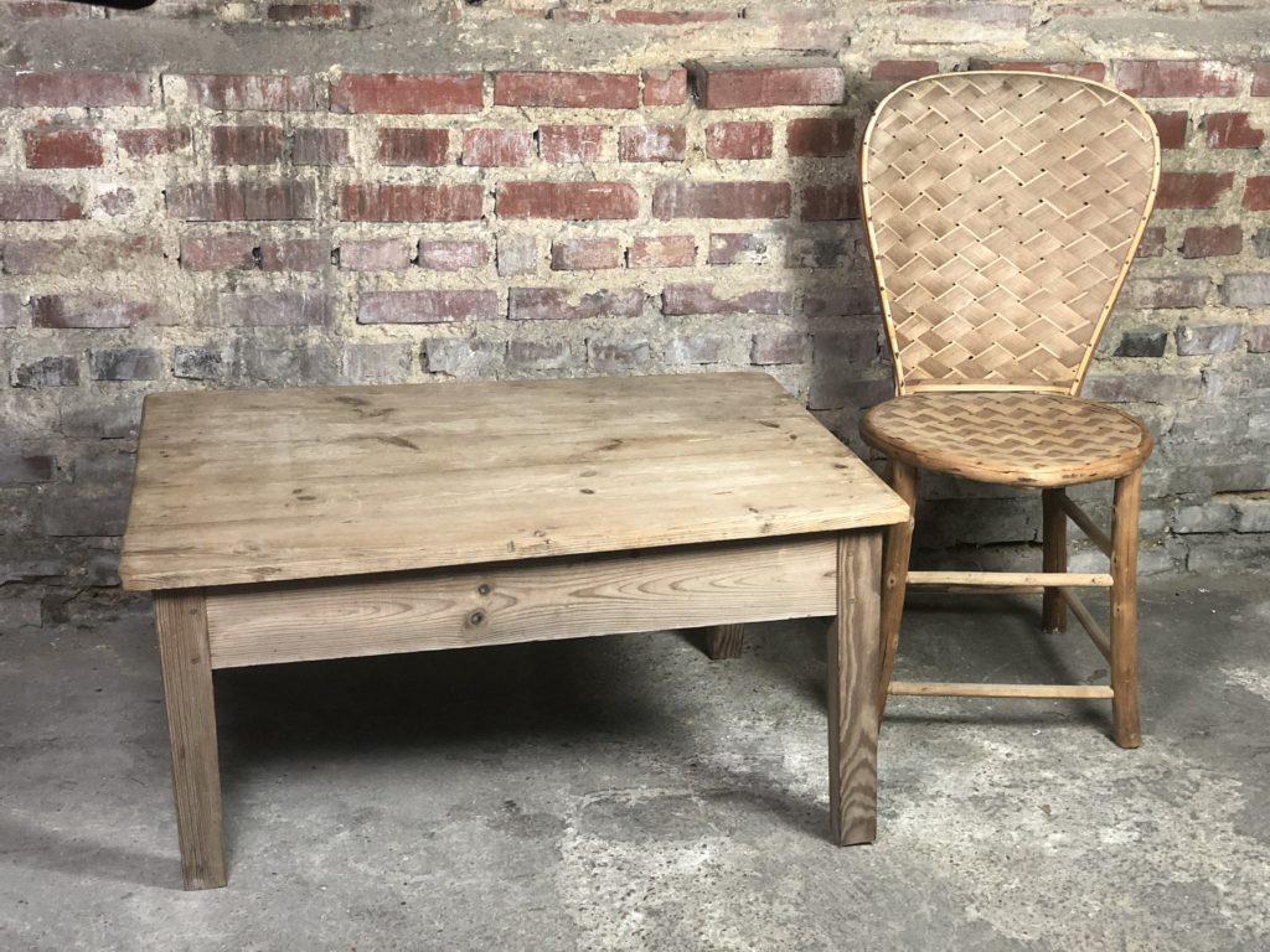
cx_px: 635
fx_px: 1908
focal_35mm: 52
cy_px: 476
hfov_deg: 36.8
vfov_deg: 28.0
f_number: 2.4
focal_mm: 6
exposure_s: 1/33
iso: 160
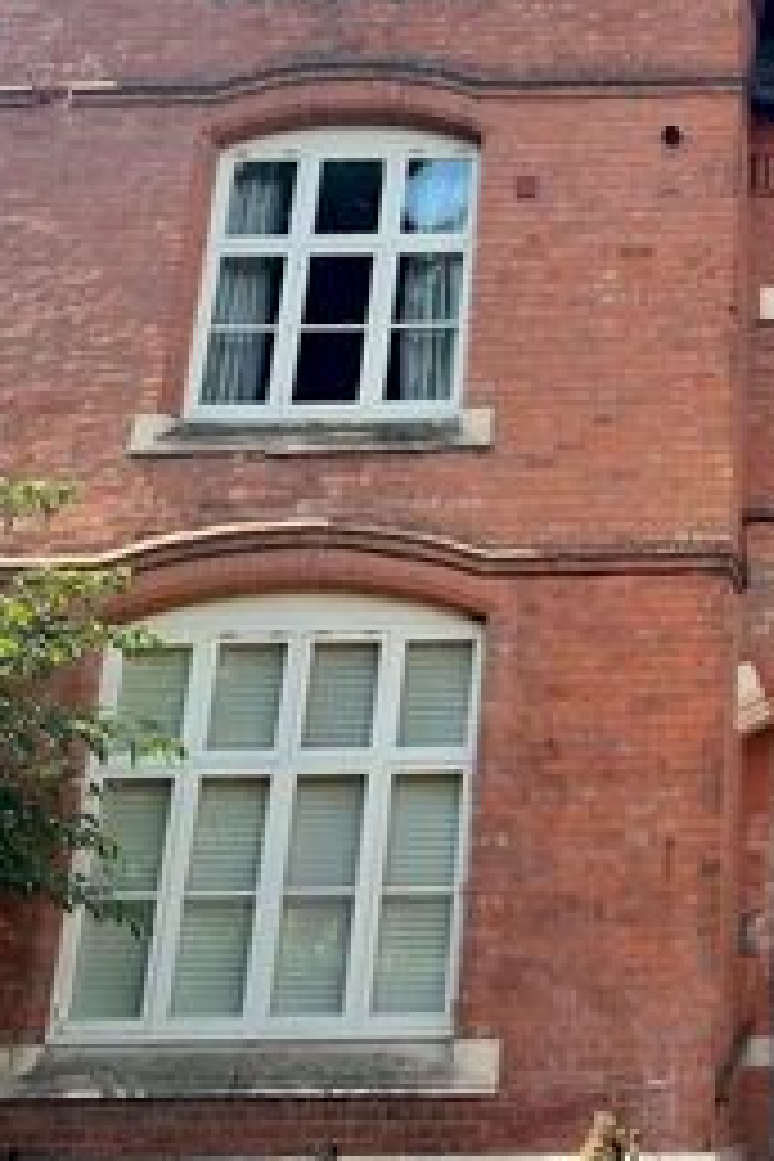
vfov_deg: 35.7
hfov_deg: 23.1
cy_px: 335
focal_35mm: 55
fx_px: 1774
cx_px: 864
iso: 32
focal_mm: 4.2
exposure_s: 1/1667
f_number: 1.6
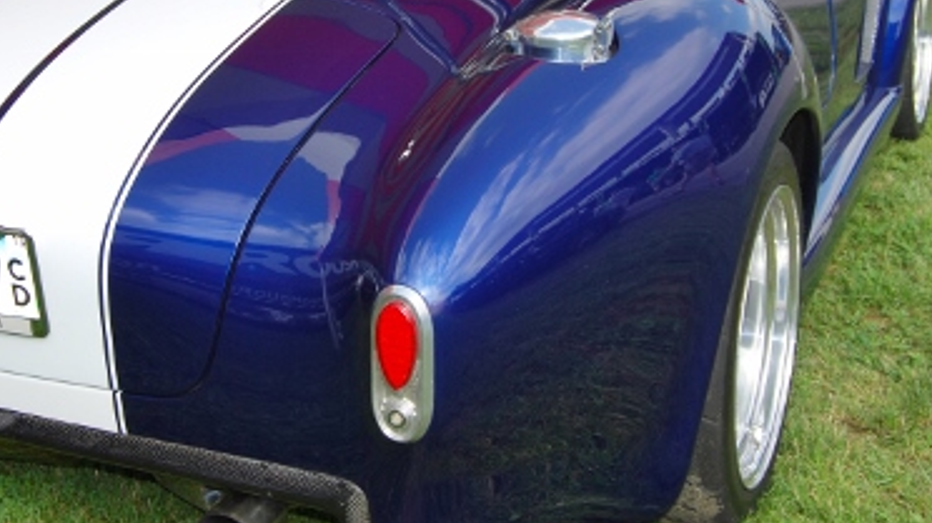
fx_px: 1606
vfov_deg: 18.3
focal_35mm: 65
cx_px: 346
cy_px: 95
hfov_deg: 32.2
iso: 100
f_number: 6.3
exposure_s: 1/200
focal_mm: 24
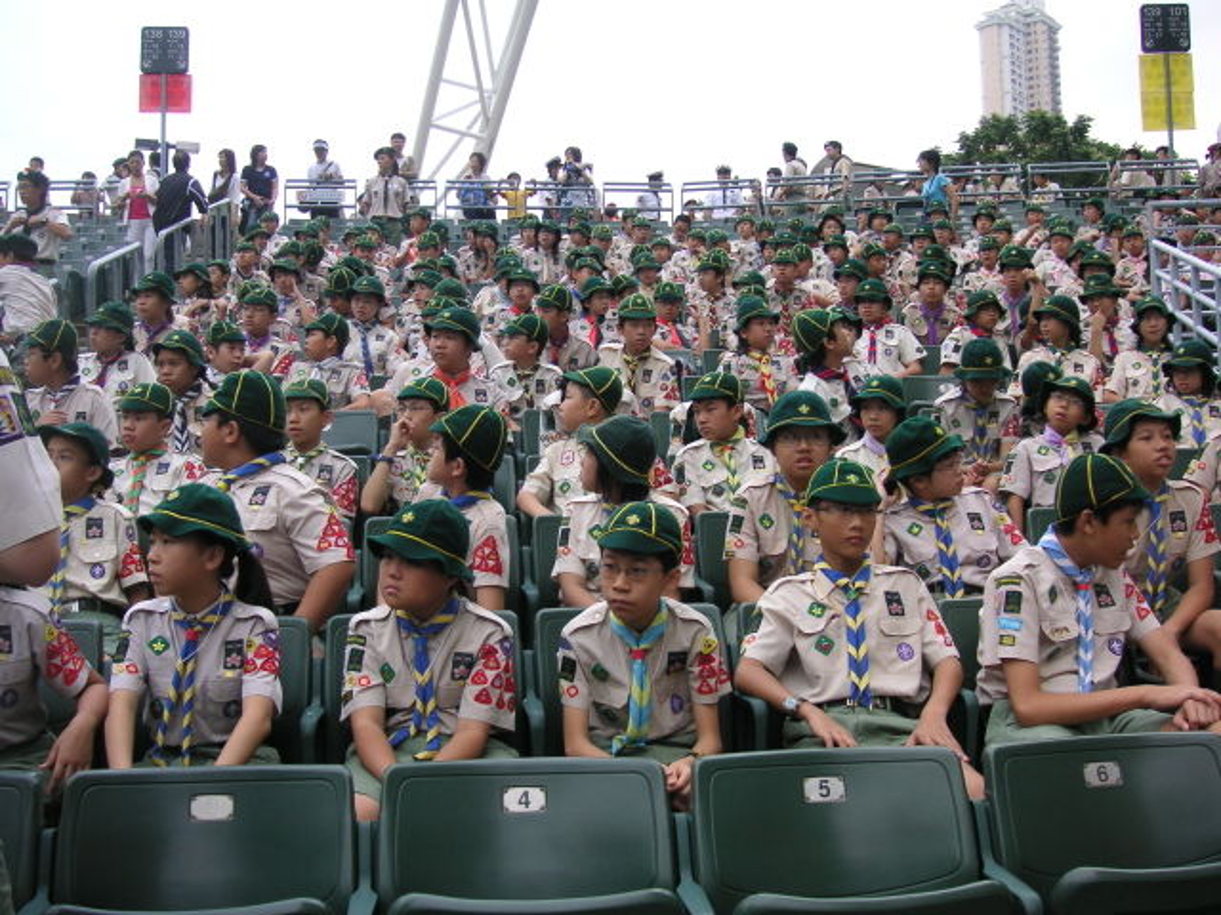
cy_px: 458
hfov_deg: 50.1
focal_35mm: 37
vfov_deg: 38.7
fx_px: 1305
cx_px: 610
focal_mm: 6.1
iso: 50
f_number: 2.8
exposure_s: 1/180
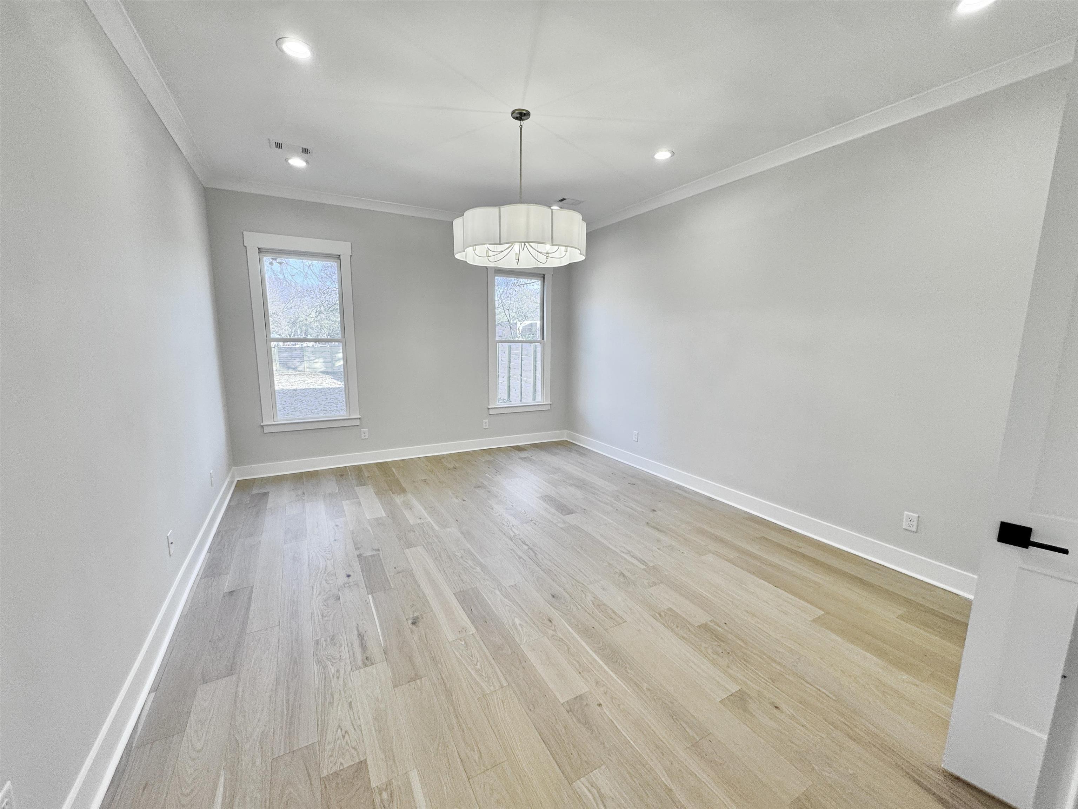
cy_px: 404
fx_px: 436
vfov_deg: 85.7
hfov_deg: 102.1
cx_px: 539
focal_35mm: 14
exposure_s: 1/120
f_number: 2.2
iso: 80
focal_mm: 2.22
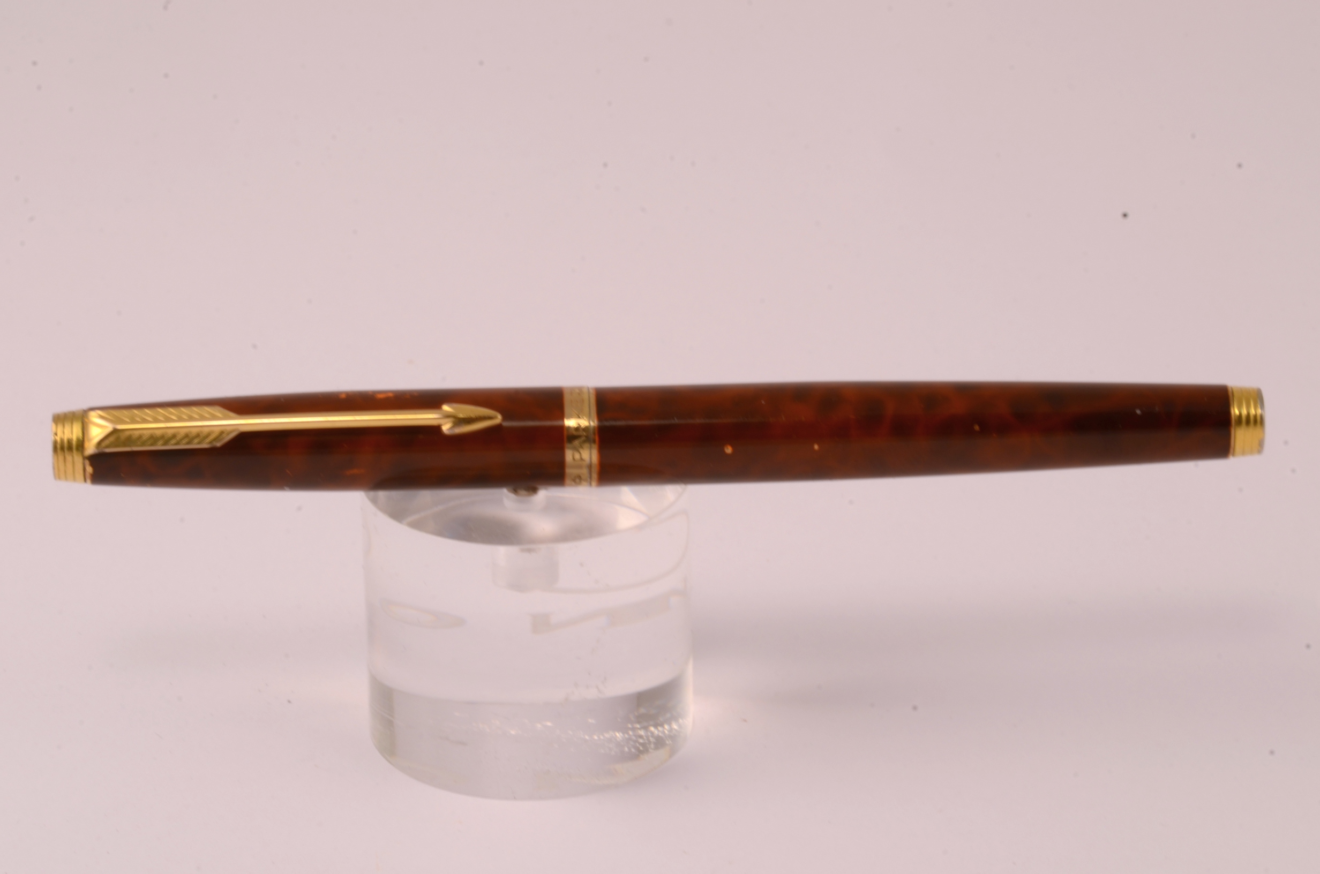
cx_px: 660
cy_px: 437
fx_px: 5763
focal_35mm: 158
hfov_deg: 13.1
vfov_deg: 8.7
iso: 100
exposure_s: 1/5
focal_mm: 105
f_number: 29
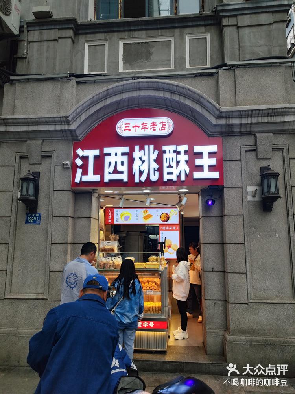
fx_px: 273
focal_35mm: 24
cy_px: 197
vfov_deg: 71.6
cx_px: 148
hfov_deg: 56.8
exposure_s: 1/909
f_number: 1.9
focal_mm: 6.92
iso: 50
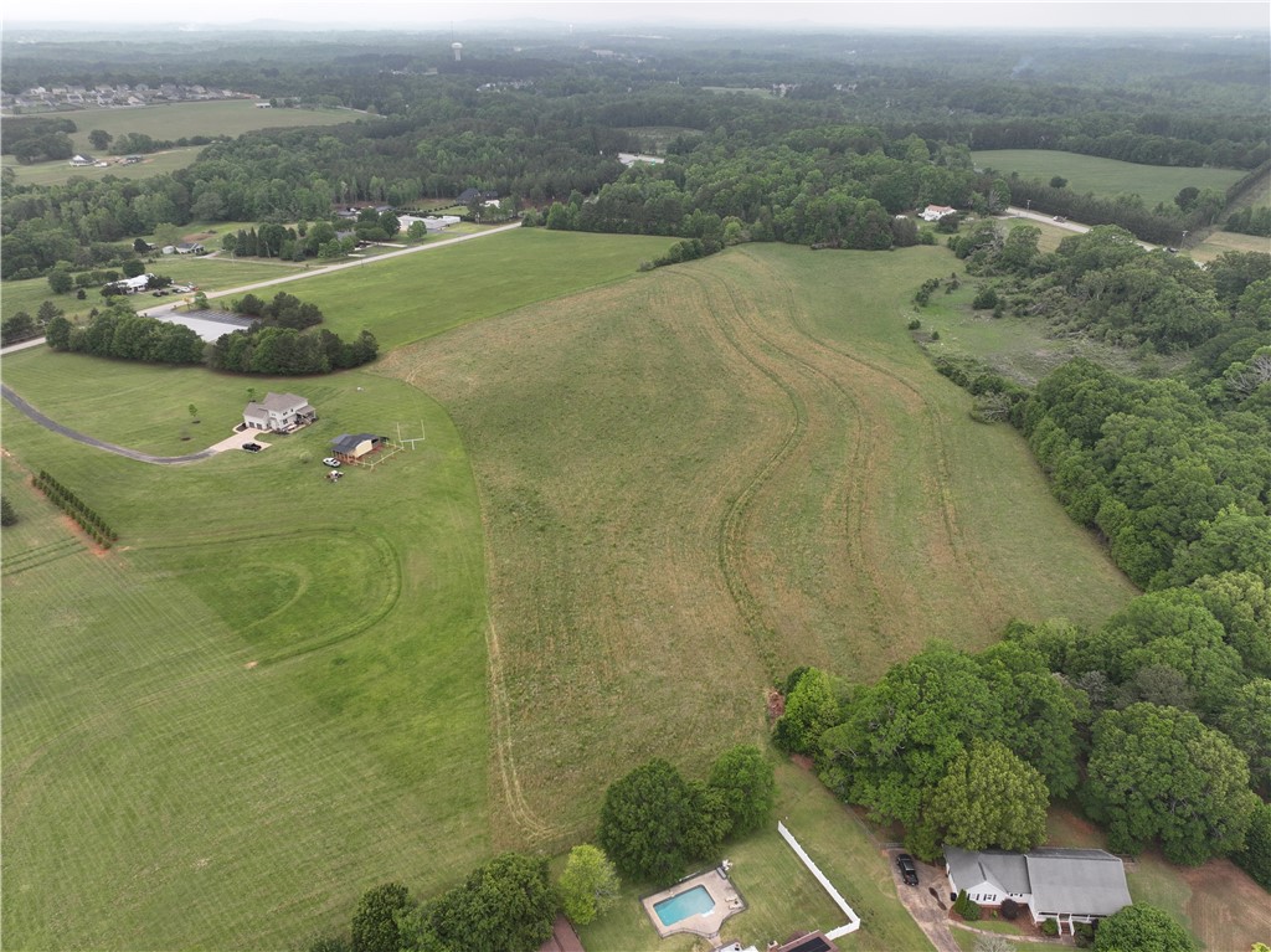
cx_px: 636
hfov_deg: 71.6
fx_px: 881
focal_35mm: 24
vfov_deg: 56.8
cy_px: 476
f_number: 2.8
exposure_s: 1/50
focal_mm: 12.29
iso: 120
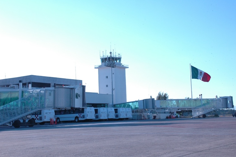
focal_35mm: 50
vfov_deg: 26.9
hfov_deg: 39.6
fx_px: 327
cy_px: 78
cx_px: 119
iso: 640
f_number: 19
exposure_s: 1/125
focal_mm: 32
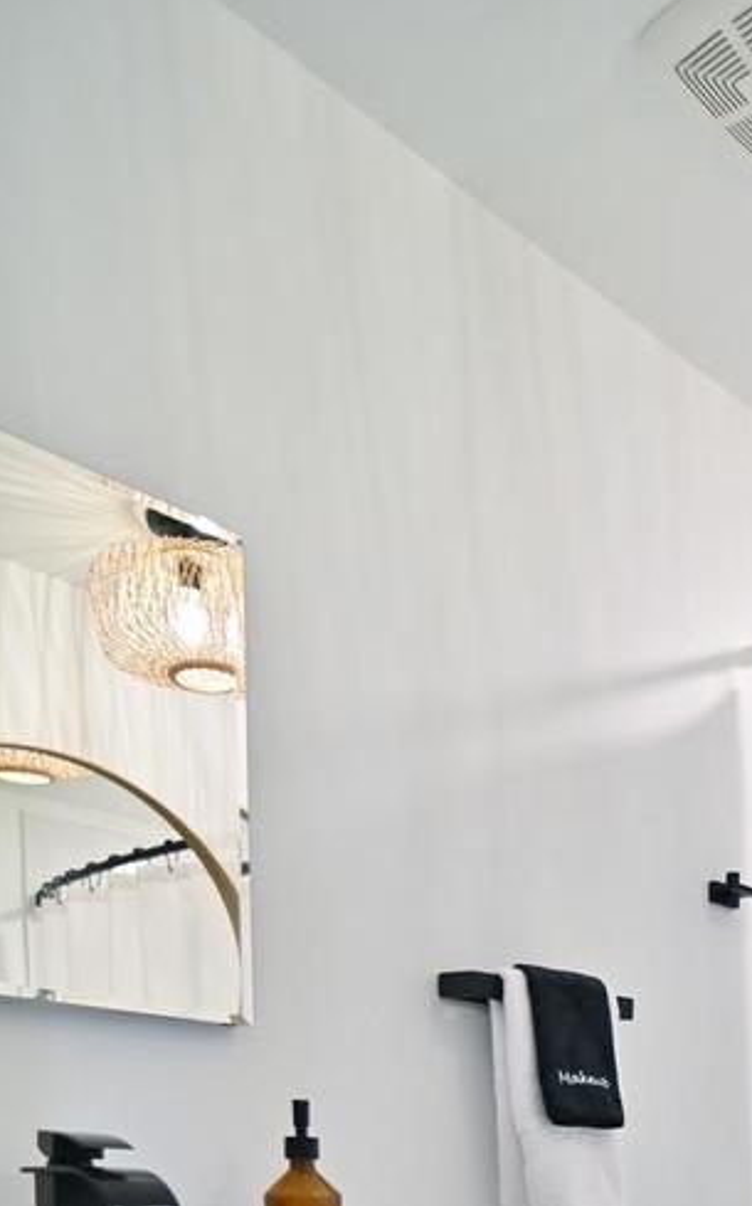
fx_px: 1182
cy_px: 1292
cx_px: 875
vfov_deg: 43.4
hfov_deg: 30.6
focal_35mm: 36
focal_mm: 16
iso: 400
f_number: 2.8
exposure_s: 1/160
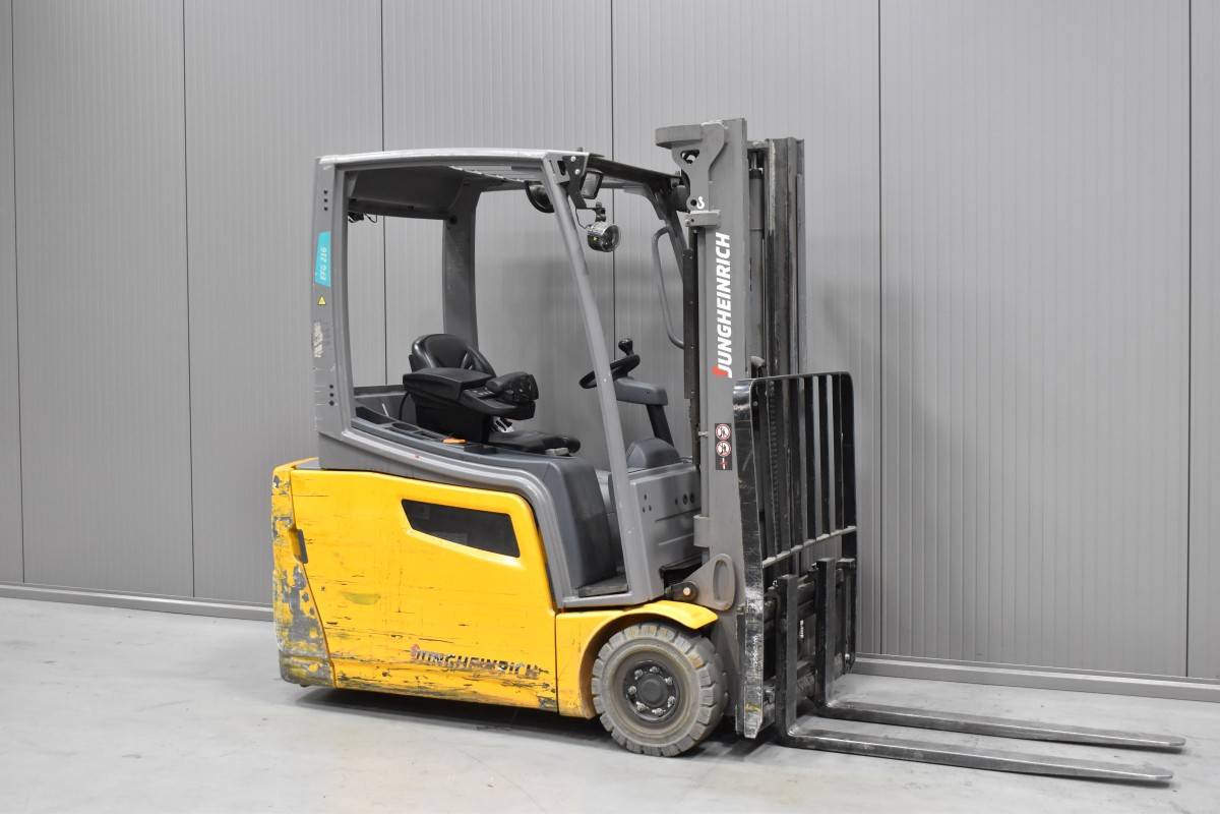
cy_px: 407
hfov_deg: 45.0
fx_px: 1474
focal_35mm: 44
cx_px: 610
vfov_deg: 30.8
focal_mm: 29
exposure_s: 1/40
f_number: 5
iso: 1600
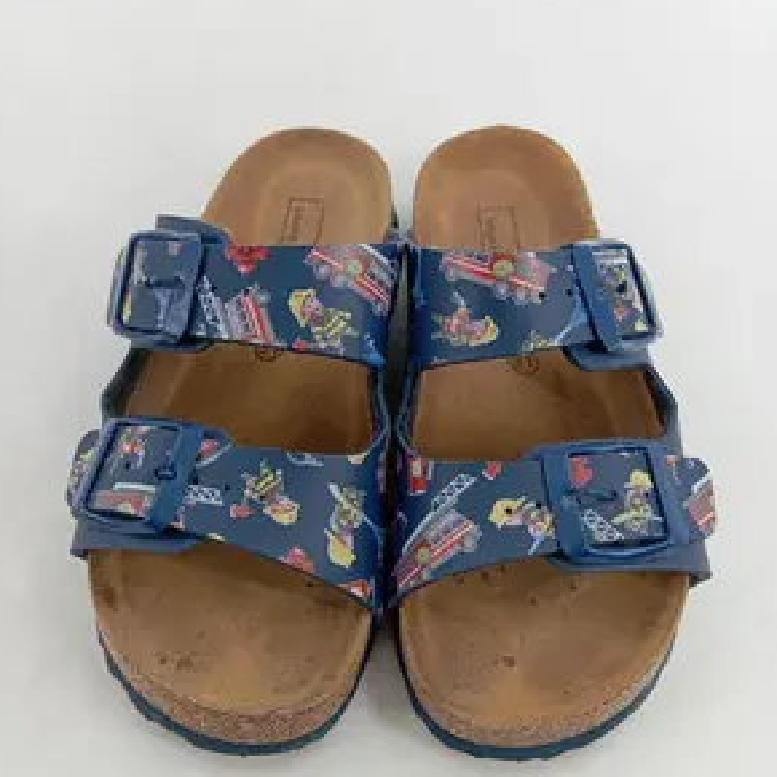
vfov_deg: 48.4
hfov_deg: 48.4
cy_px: 413
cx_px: 383
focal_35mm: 34
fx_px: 863
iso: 103
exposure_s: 1/100
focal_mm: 4.22
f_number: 1.8
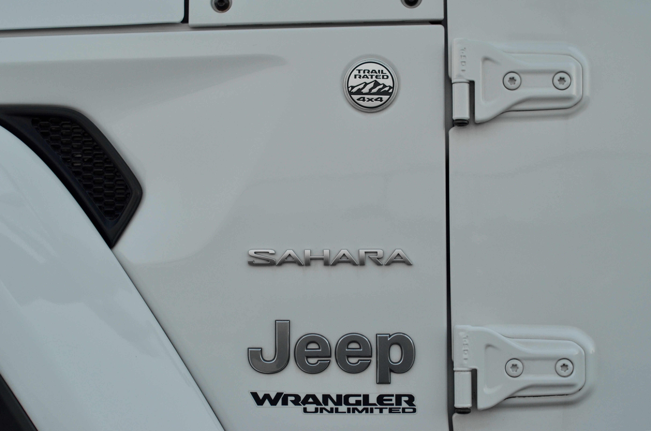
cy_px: 216
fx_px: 1353
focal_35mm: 75
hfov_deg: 27.0
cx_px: 326
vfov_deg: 18.1
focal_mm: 50
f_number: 4
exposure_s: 1/60
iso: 720
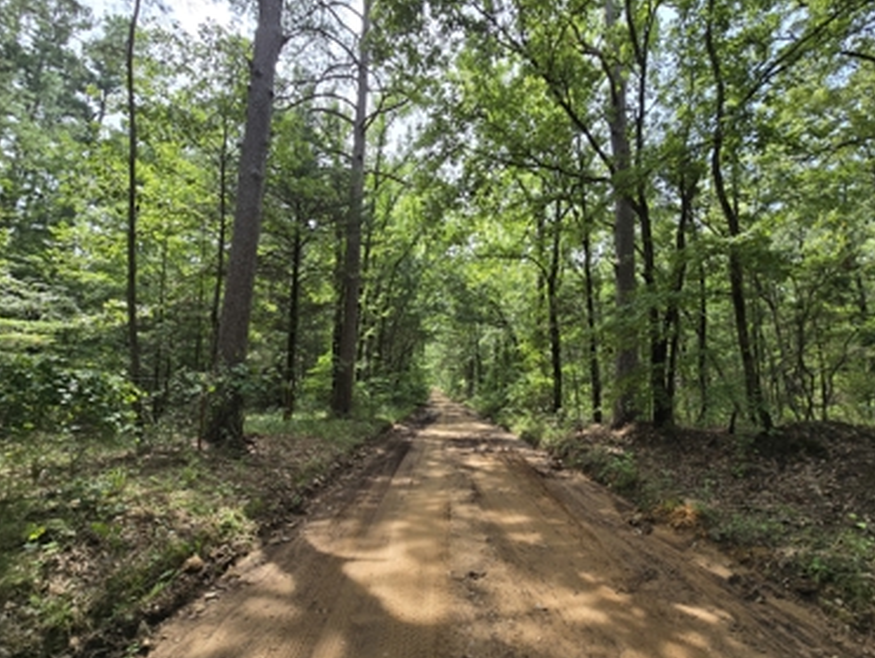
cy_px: 330
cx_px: 460
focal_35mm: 14
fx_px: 354
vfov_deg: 85.8
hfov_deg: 101.9
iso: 50
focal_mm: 2.2
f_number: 2.2
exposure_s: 1/507
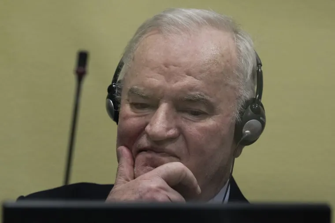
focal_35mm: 400
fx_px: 3723
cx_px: 168
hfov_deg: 5.2
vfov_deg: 3.4
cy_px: 112
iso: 1000
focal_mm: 400
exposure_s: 1/500
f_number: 3.2
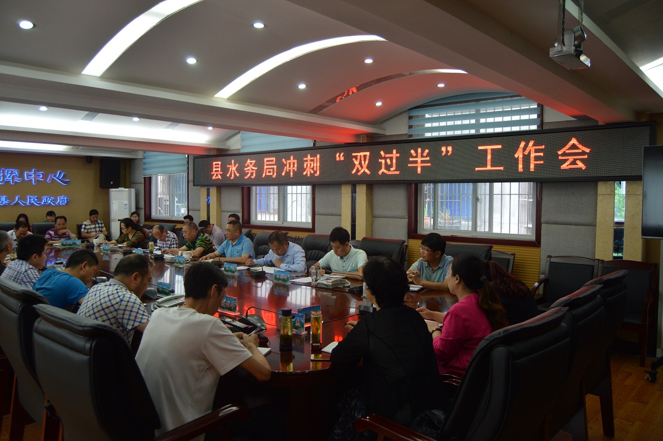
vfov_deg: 47.8
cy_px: 220
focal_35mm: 27
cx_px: 332
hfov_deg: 67.4
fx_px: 497
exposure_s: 1/60
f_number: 3.5
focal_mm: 18
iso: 640
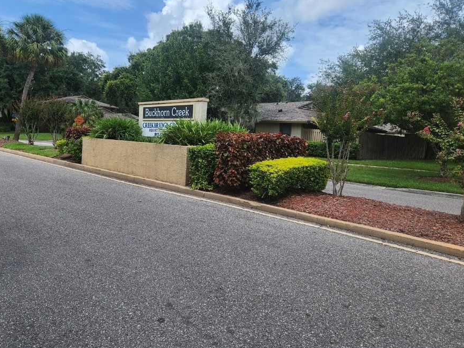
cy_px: 151
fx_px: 362
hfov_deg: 65.3
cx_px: 228
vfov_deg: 51.2
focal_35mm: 27
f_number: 1.8
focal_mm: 5.4
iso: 20
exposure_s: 1/1300
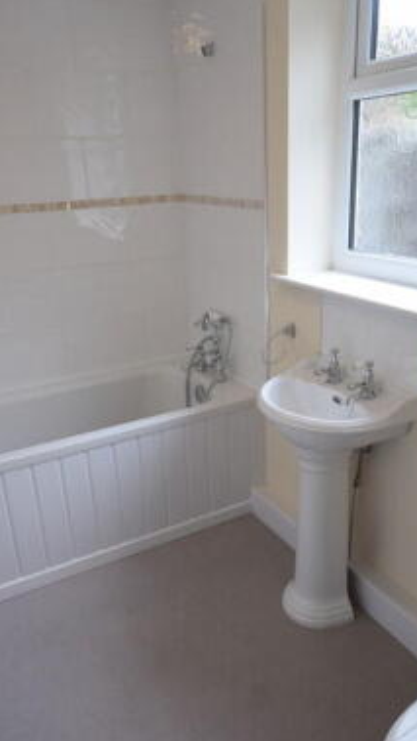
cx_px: 232
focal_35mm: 30
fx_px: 588
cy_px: 390
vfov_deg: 64.4
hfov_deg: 39.0
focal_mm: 11
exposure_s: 1/100
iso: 400
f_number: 5
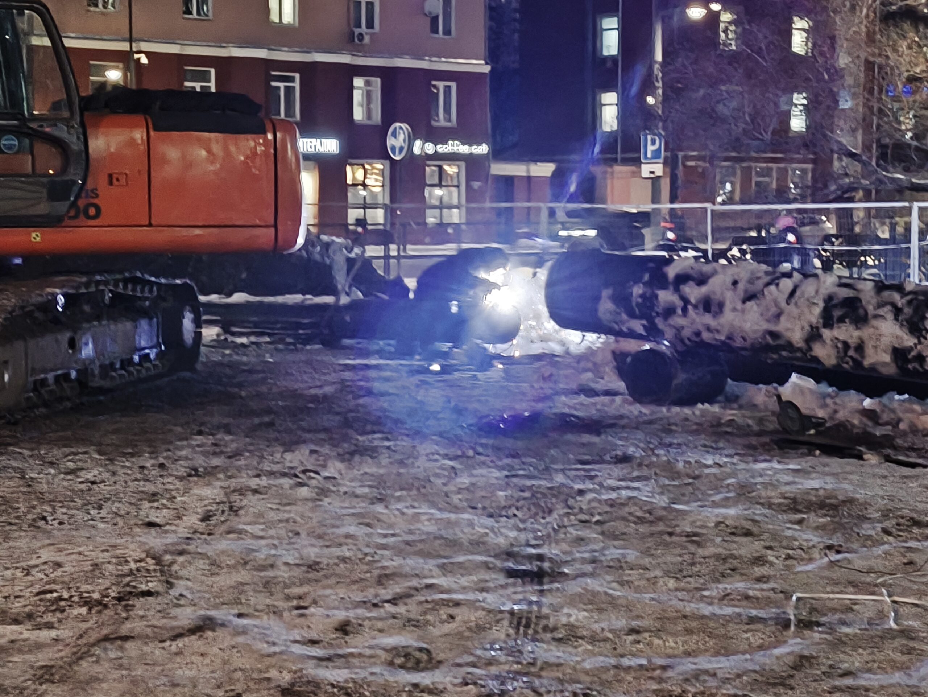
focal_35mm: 71
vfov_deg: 20.7
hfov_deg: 27.4
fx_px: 1904
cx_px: 464
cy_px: 348
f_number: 1.7
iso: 1600
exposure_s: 1/16.7
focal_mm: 4.71
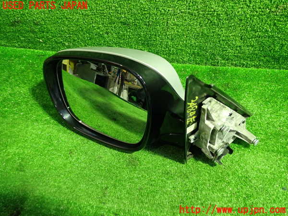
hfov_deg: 60.0
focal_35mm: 30
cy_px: 108
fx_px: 250
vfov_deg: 46.8
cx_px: 144
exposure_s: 1/30
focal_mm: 5.4
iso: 500
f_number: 2.3
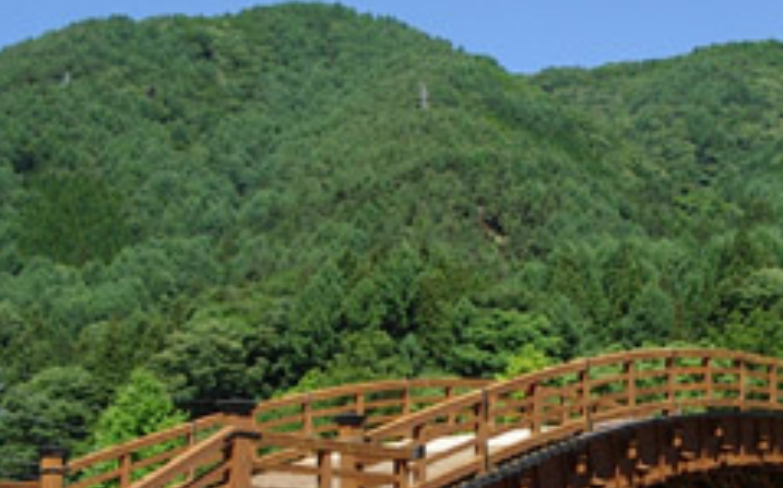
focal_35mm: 76
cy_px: 383
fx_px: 1621
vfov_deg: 17.0
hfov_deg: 27.1
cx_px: 455
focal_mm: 5.8
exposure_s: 1/250
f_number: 4.8
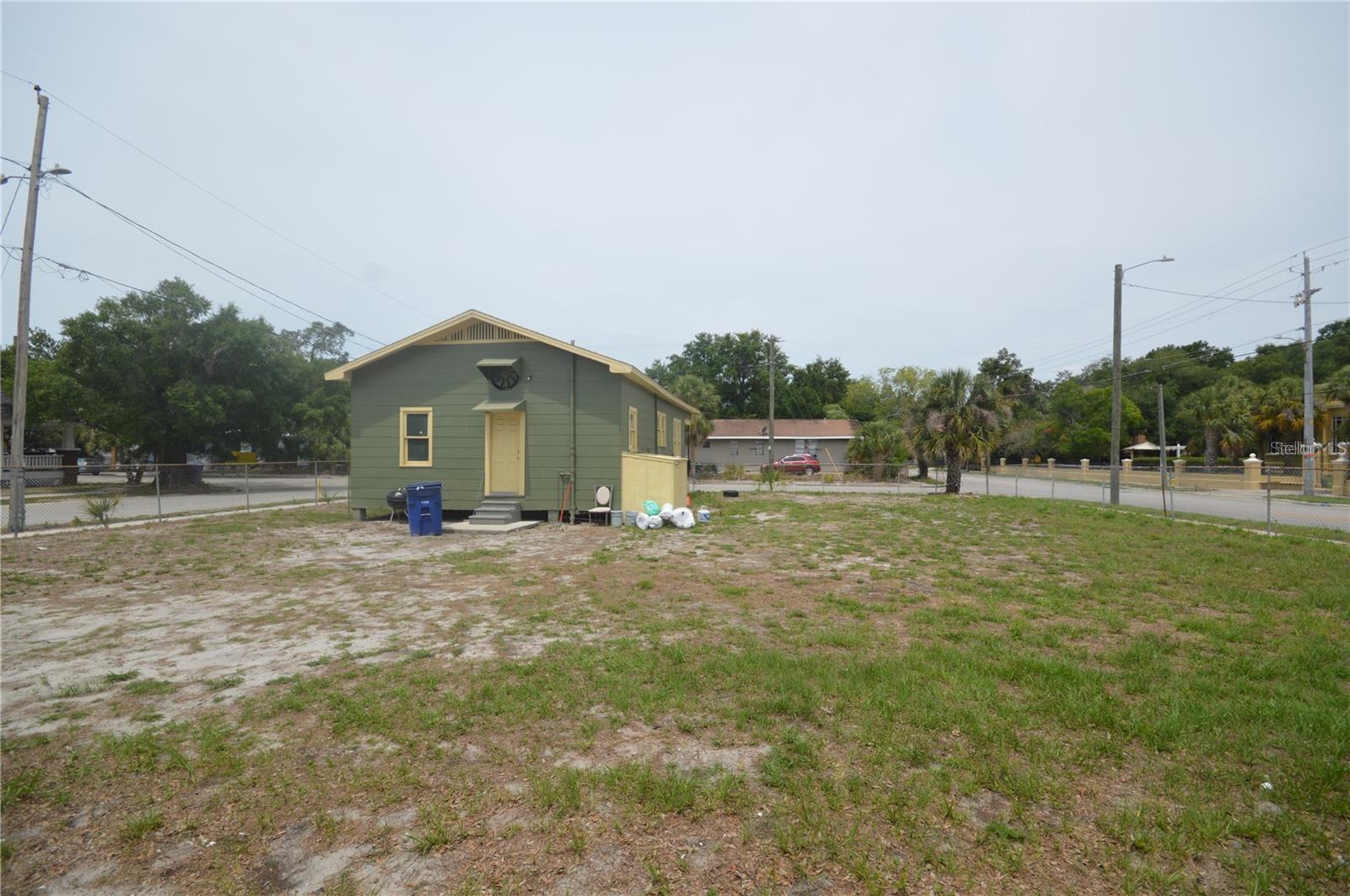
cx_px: 675
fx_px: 562
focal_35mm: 15
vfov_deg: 77.2
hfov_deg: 100.5
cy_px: 448
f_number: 8
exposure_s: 1/250
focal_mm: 10
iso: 100
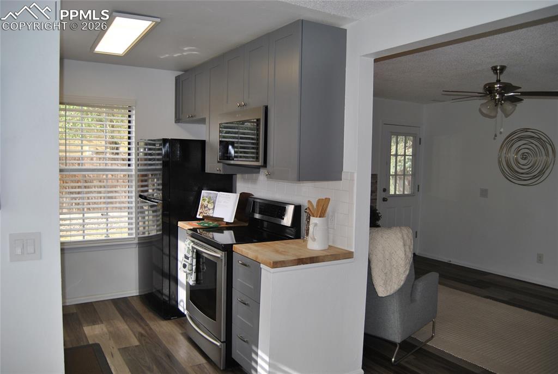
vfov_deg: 48.1
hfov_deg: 67.3
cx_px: 279
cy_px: 187
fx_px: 419
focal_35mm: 27
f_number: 3.5
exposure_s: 1/125
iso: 110
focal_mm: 18
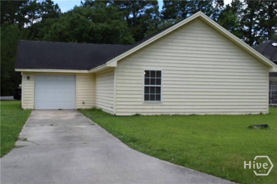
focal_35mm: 46
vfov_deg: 28.9
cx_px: 138
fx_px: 358
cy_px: 92
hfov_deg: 42.3
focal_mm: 31
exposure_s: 1/320
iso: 200
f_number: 9
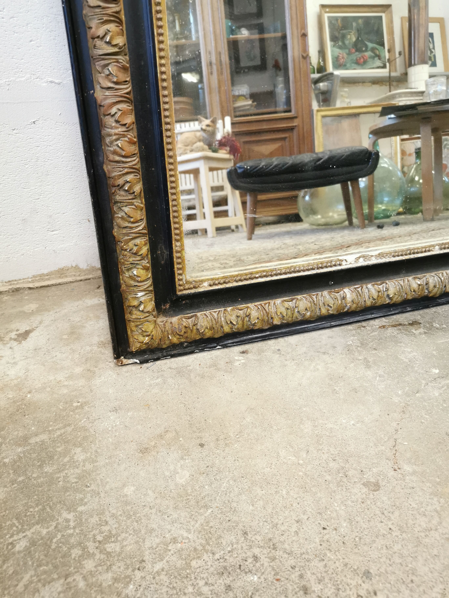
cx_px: 224
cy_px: 299
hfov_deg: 51.4
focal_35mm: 27
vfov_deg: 65.3
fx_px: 467
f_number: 1.8
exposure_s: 1/50
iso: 320
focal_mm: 5.58
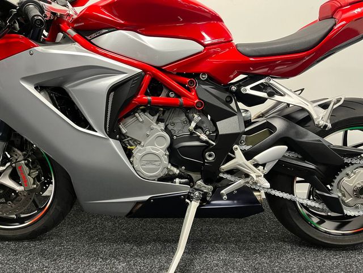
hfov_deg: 67.3
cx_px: 182
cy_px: 136
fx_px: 273
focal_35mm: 26
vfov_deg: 53.1
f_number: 1.6
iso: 320
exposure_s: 1/50
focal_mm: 5.1
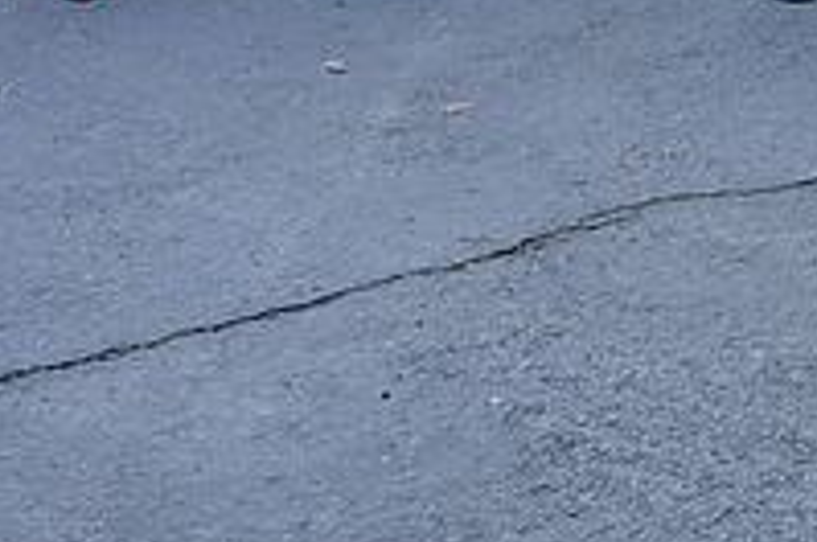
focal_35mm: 134
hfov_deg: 13.1
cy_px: -396
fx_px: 3036
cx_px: 1675
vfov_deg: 9.7
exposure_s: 1/160
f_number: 8
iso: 640
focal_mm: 28
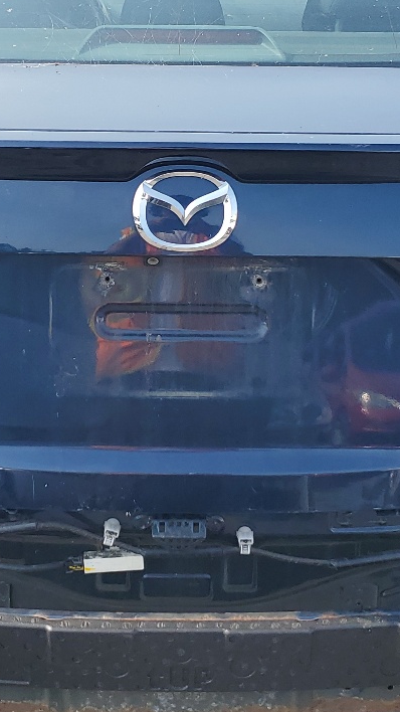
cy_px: 293
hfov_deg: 18.8
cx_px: 178
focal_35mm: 64
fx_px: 1207
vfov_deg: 32.8
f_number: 1.5
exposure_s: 1/1111
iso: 50
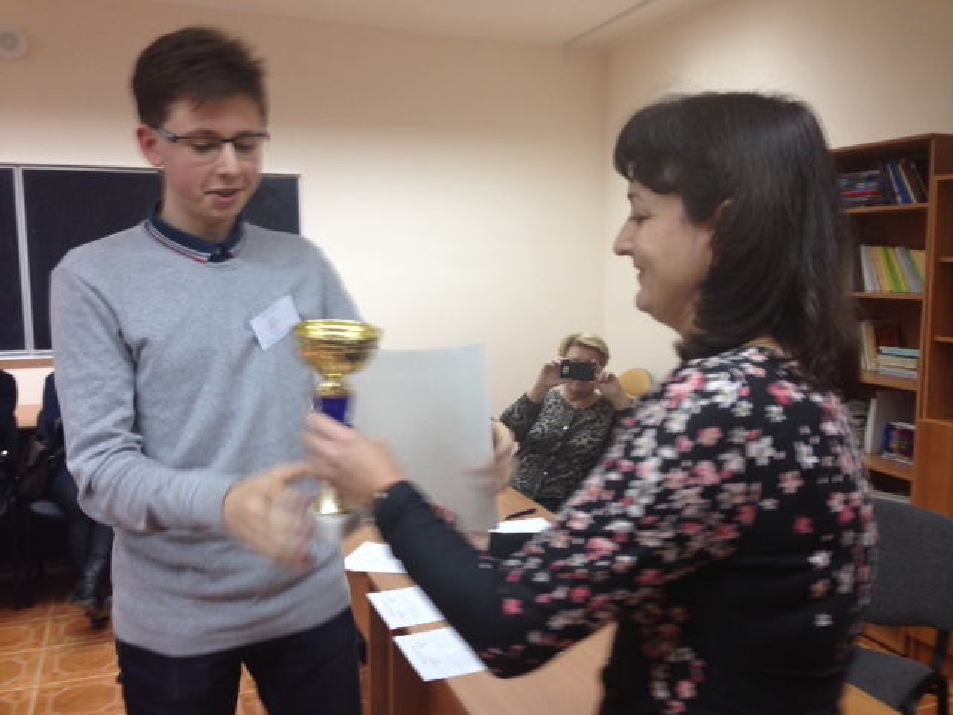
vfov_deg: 42.9
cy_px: 358
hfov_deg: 55.4
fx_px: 909
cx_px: 476
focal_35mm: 33
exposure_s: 1/20
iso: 64
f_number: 2.4
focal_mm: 4.12
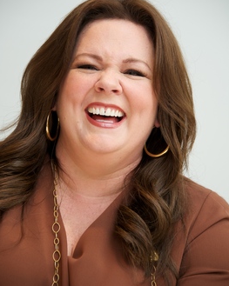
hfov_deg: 7.5
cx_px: 114
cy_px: 136
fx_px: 1738
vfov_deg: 9.4
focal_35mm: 205
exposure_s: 1/60
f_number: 5.6
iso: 500
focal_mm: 180
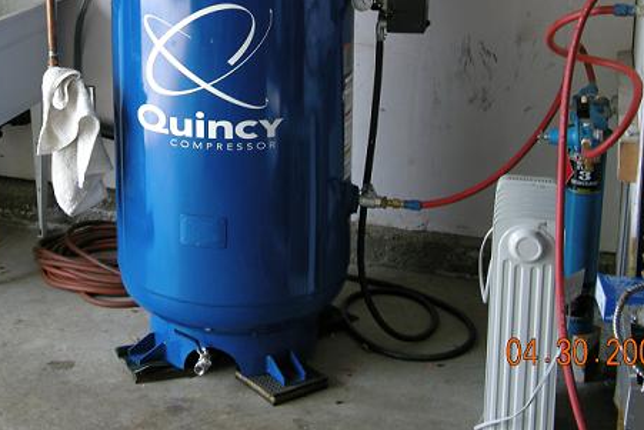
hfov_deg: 31.1
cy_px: 34
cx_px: 200
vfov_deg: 20.8
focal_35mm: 64
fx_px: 1145
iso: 91
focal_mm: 7.9
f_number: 2.8
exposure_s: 1/55.5
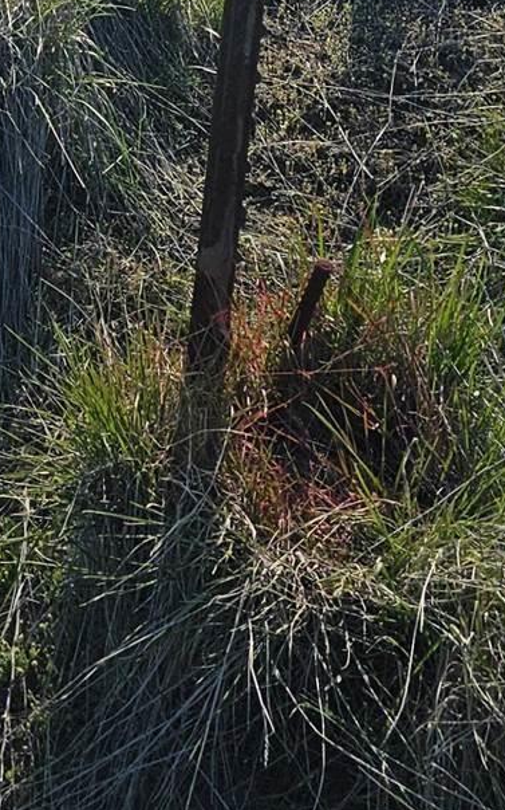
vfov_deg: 18.3
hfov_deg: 13.6
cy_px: -579
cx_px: -120
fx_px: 2050
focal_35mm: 93
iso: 12
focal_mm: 6.3
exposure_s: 1/2000
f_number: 1.7
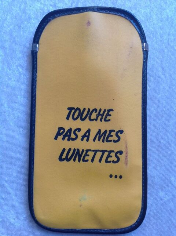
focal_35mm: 35
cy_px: 118
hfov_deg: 40.6
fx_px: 238
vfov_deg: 52.7
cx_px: 88
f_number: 2.4
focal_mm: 4.28
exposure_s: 1/60
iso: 50
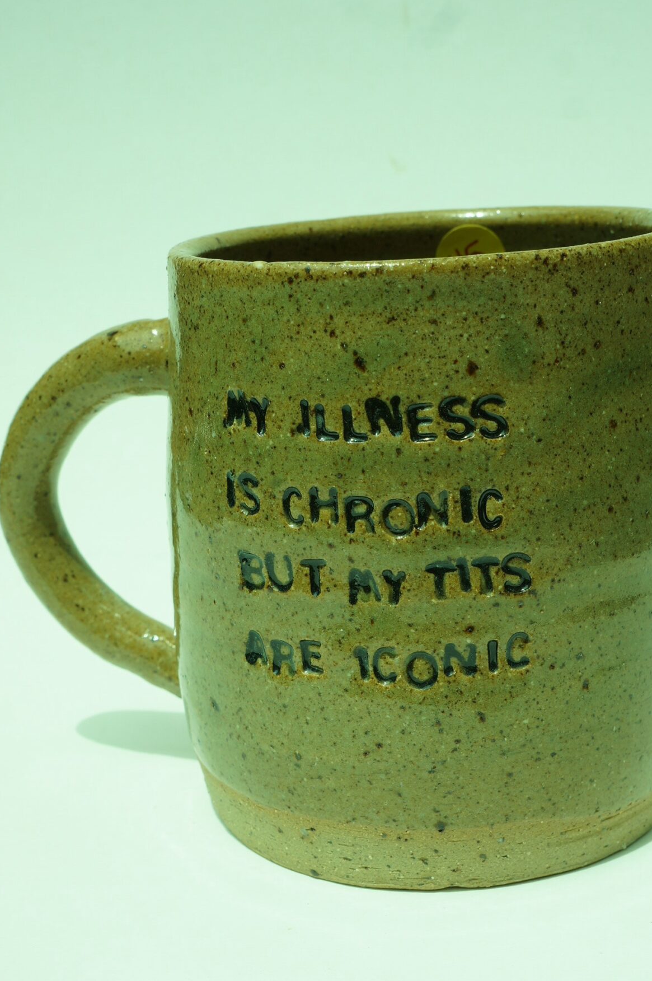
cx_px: 409
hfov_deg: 23.7
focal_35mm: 57
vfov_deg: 34.6
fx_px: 1551
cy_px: 688
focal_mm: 26
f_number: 10
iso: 100
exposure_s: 1/200
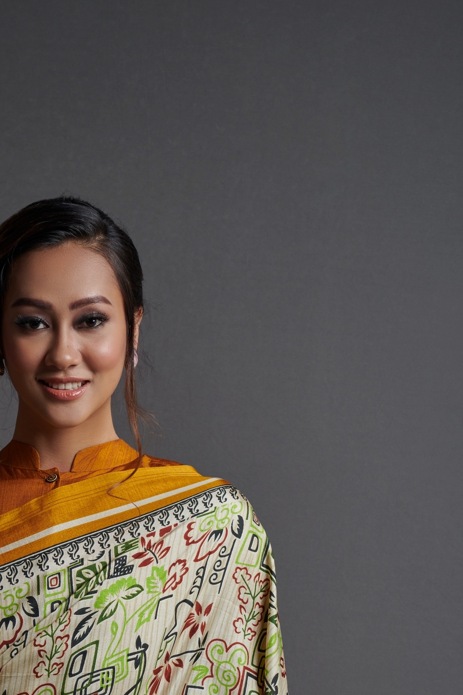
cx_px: 60
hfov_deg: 14.9
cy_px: 615
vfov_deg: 21.9
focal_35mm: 91
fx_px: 1756
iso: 100
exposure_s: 1/160
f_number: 9
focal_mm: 50
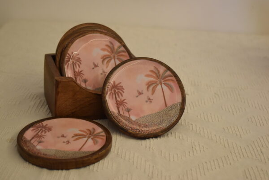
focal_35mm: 60
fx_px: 449
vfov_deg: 22.7
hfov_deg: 33.4
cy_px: 90
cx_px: 134
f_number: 4.8
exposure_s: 1/60
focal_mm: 40
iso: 900
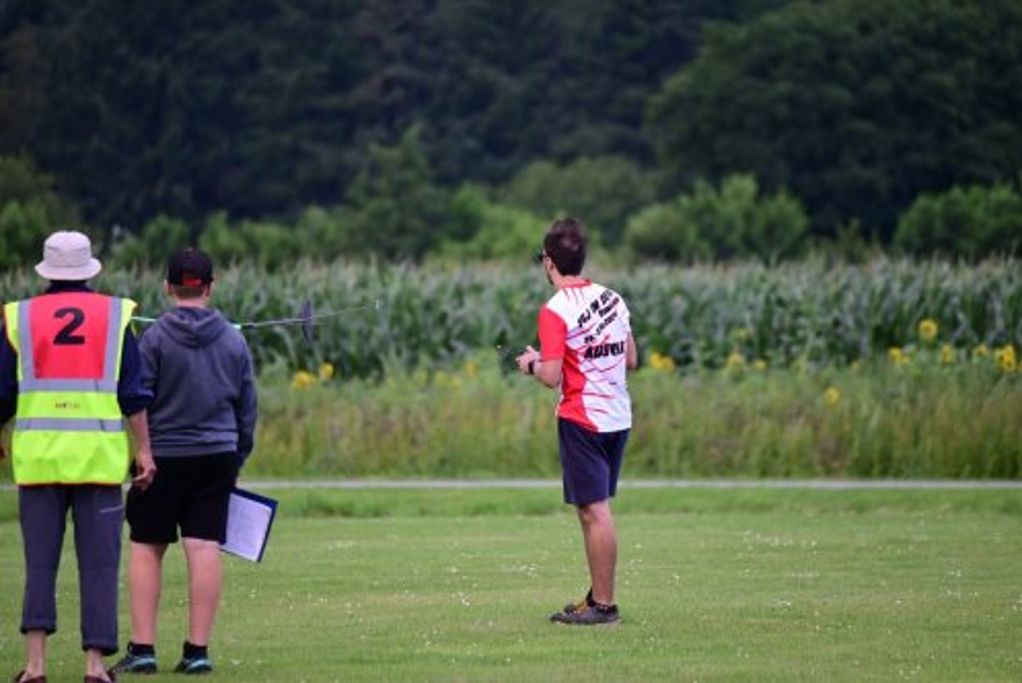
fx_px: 11362
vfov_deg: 3.4
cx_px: 511
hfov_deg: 5.2
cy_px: 342
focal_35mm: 400
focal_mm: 400
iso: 1600
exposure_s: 1/1600
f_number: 6.3
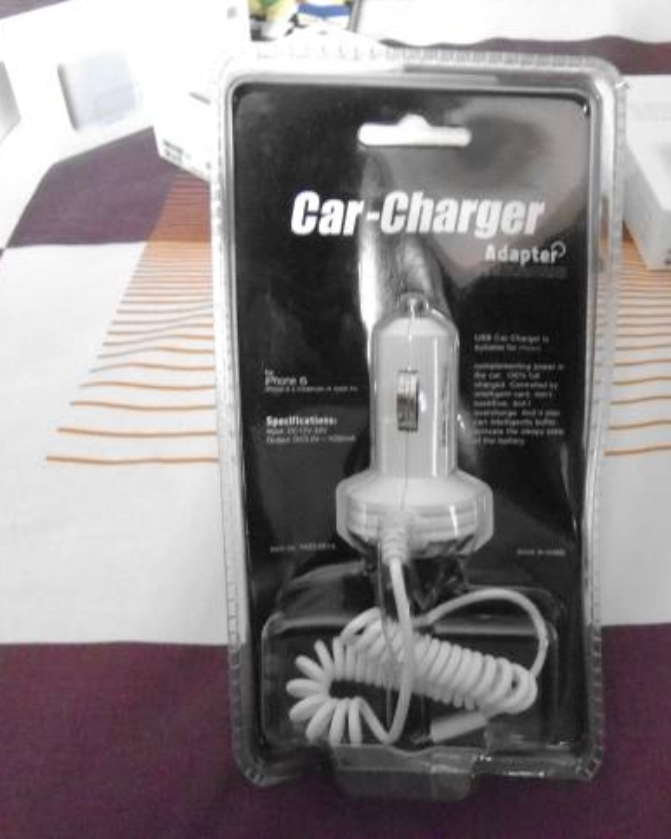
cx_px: 414
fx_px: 844
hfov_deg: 43.0
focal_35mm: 34
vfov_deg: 52.9
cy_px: 420
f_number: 2.8
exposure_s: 1/8
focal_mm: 4.7
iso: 800
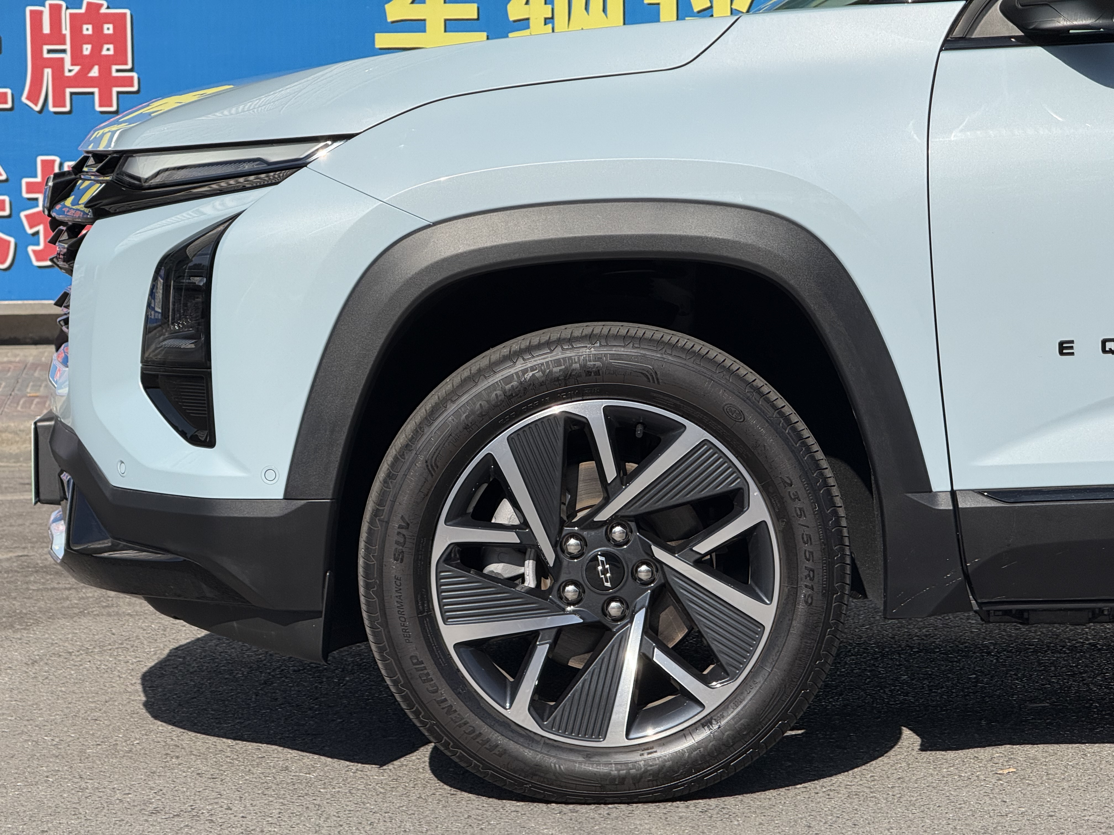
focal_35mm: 120
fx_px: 3862
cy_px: 418
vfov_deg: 12.3
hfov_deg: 16.4
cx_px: 557
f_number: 2.8
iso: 50
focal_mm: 15.66
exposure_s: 1/2525
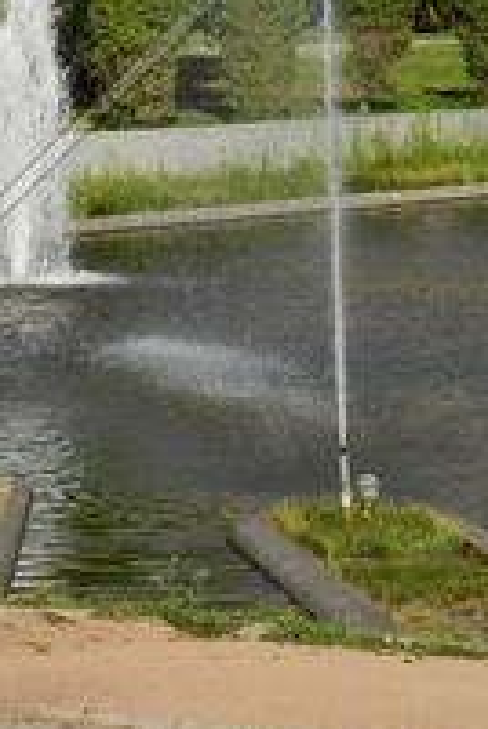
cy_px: -259
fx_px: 5723
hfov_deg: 4.9
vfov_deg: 7.2
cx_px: 464
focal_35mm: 282
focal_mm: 65
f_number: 11
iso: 100
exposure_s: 1/200
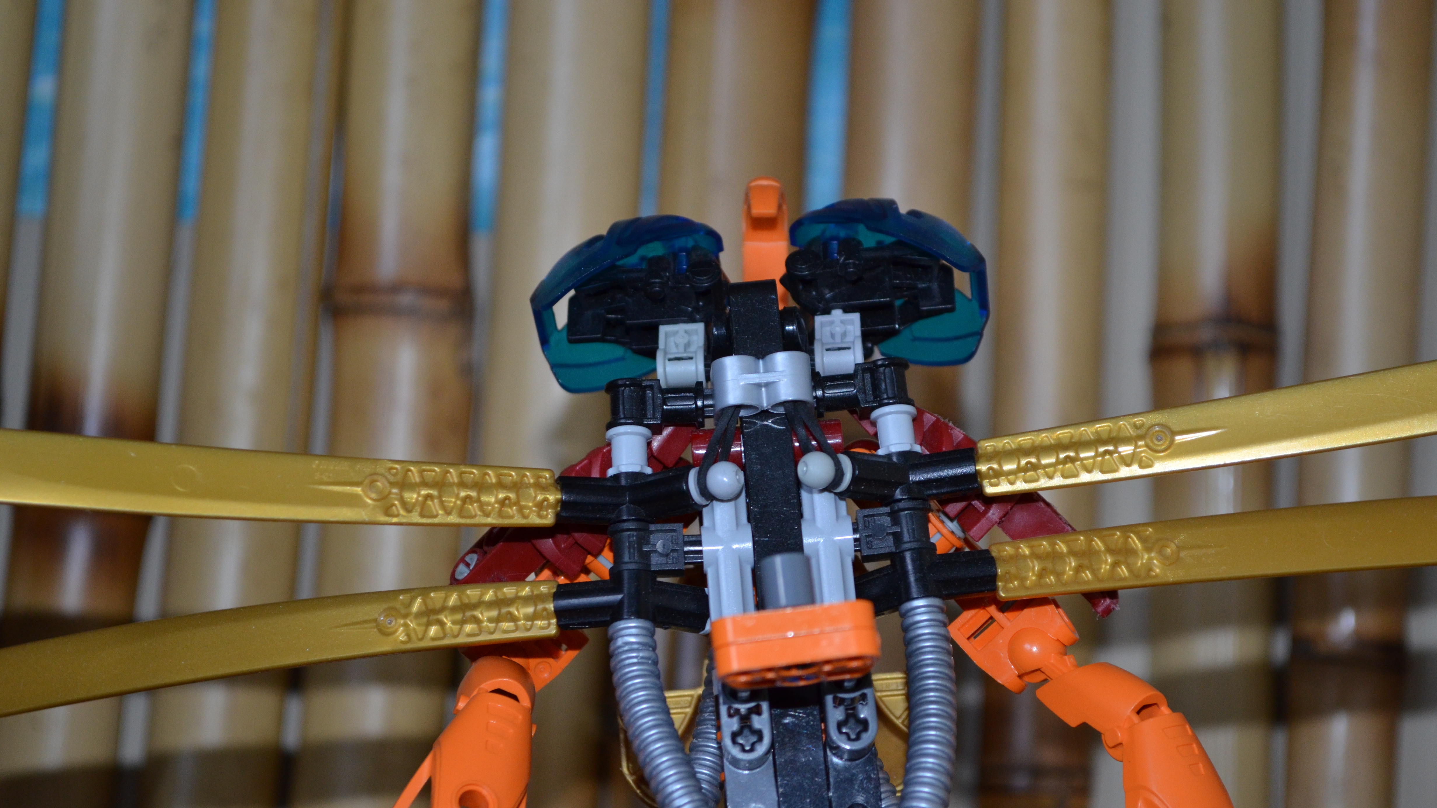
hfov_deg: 24.6
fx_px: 3297
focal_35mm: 87
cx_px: 720
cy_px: 466
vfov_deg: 14.0
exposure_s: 1/60
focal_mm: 55
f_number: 5.6
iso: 800
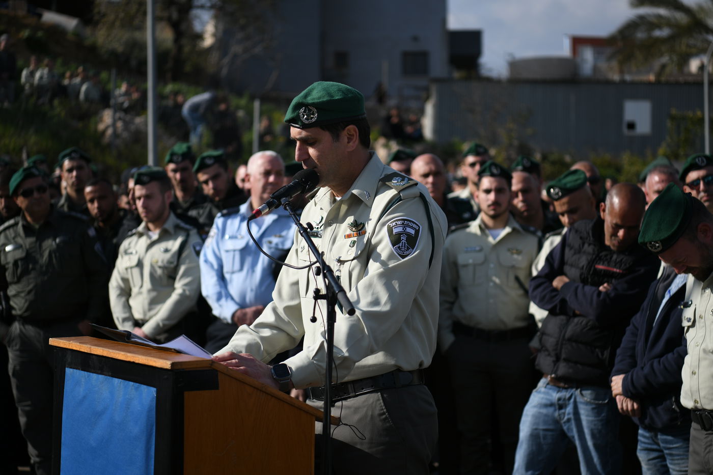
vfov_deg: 19.5
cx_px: 356
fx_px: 1386
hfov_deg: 28.8
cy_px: 238
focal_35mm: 70
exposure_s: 1/2500
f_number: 3.2
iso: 125
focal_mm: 70
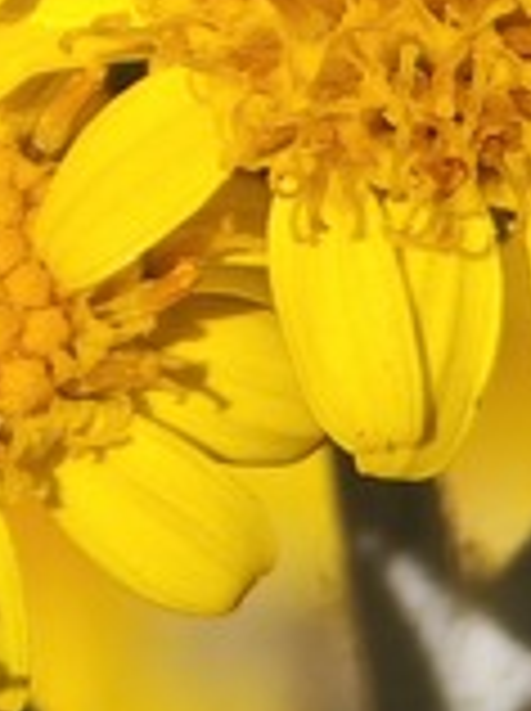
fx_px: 23933
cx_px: -738
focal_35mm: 1167
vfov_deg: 1.7
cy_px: -832
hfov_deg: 1.3
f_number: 2.5
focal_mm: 19.4
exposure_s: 1/1054
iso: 50
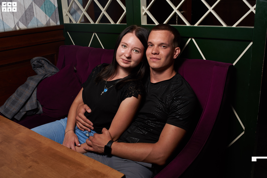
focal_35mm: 35
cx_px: 134
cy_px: 89
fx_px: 260
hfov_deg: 54.4
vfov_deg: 37.9
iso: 250
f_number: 8
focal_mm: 35
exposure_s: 1/160
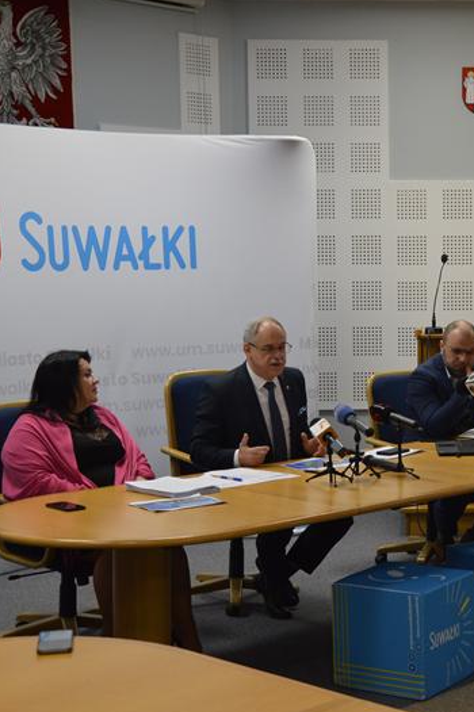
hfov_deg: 18.3
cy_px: 356
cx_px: 429
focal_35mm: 73
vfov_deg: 27.7
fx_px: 1444
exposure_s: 1/30
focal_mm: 32
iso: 400
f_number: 4.2
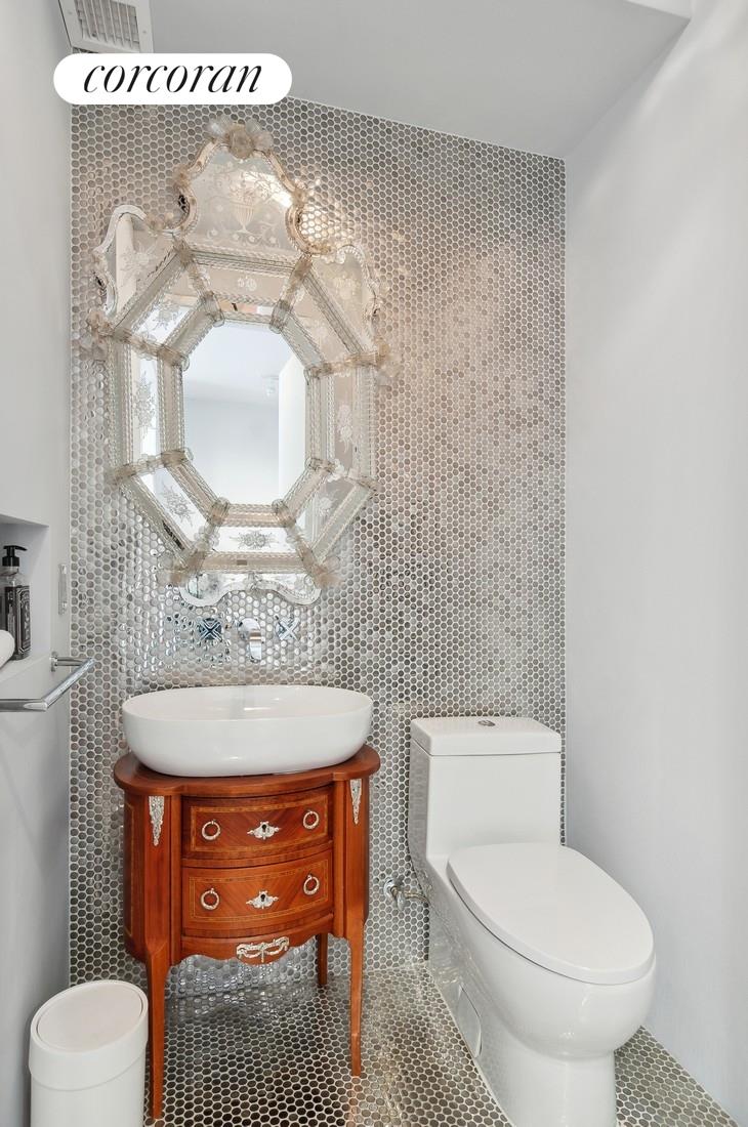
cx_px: 374
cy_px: 564
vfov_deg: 90.1
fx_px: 563
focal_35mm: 18
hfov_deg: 67.2
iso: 200
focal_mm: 12
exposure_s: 2.5
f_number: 7.1
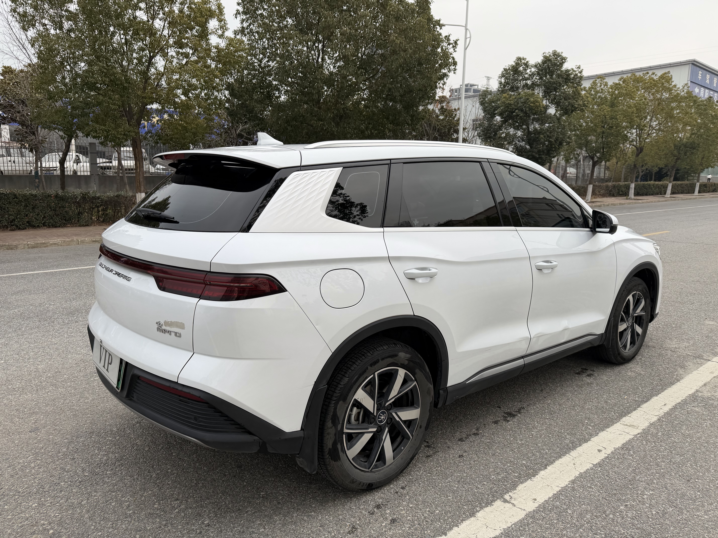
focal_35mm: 24
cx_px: 359
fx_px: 498
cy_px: 269
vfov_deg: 56.8
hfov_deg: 71.6
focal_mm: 6.76
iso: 80
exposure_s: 1/593
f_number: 1.78
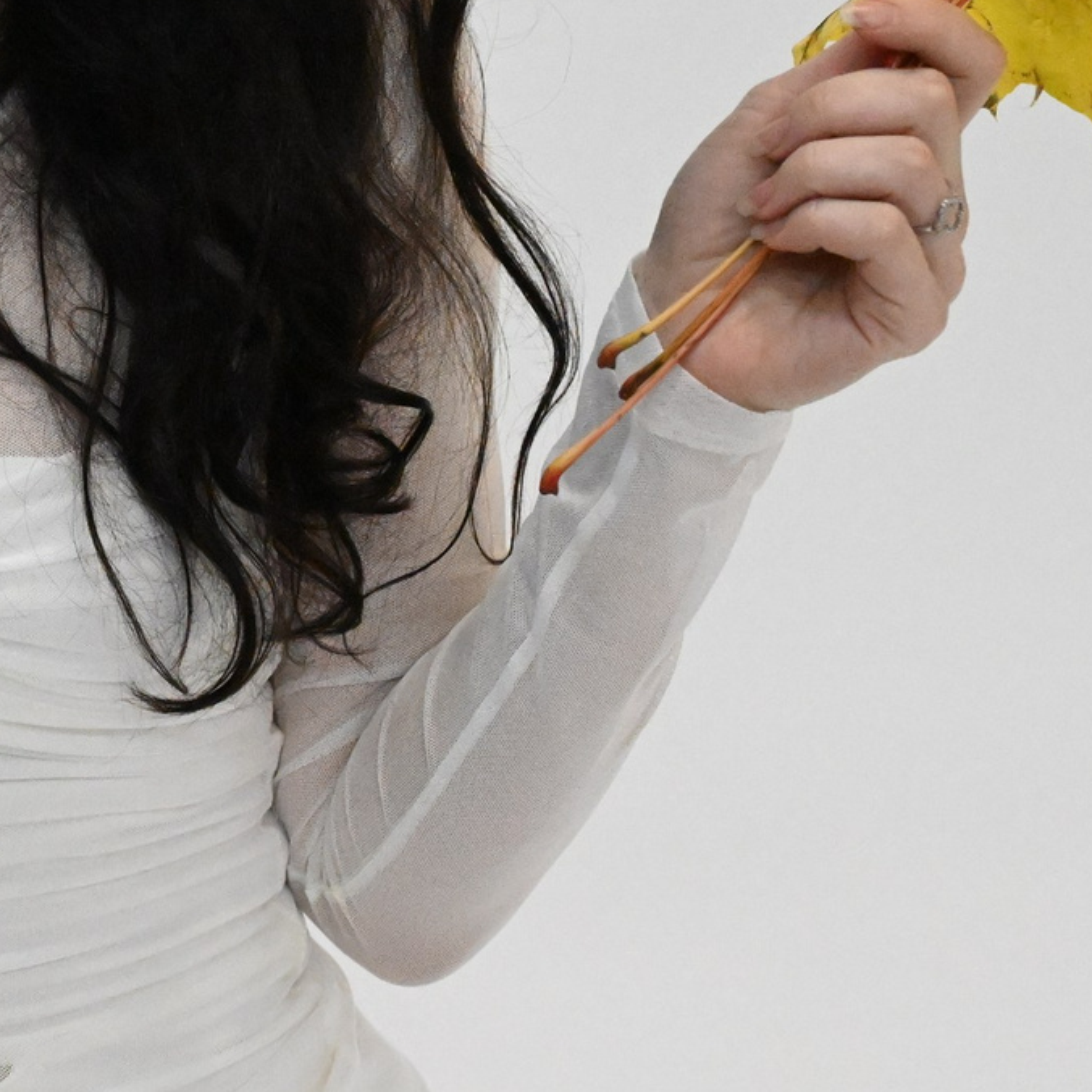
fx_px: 4711
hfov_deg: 13.0
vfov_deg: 13.1
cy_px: 120
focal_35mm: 132
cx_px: -139
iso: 12800
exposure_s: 1/800
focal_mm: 41
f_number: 4.5
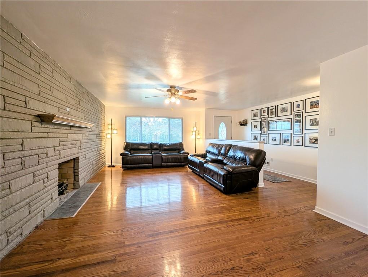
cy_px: 138
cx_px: 184
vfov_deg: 90.0
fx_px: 138
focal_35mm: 13
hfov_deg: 106.1
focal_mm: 1.95
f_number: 2.2
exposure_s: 1/30
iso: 50
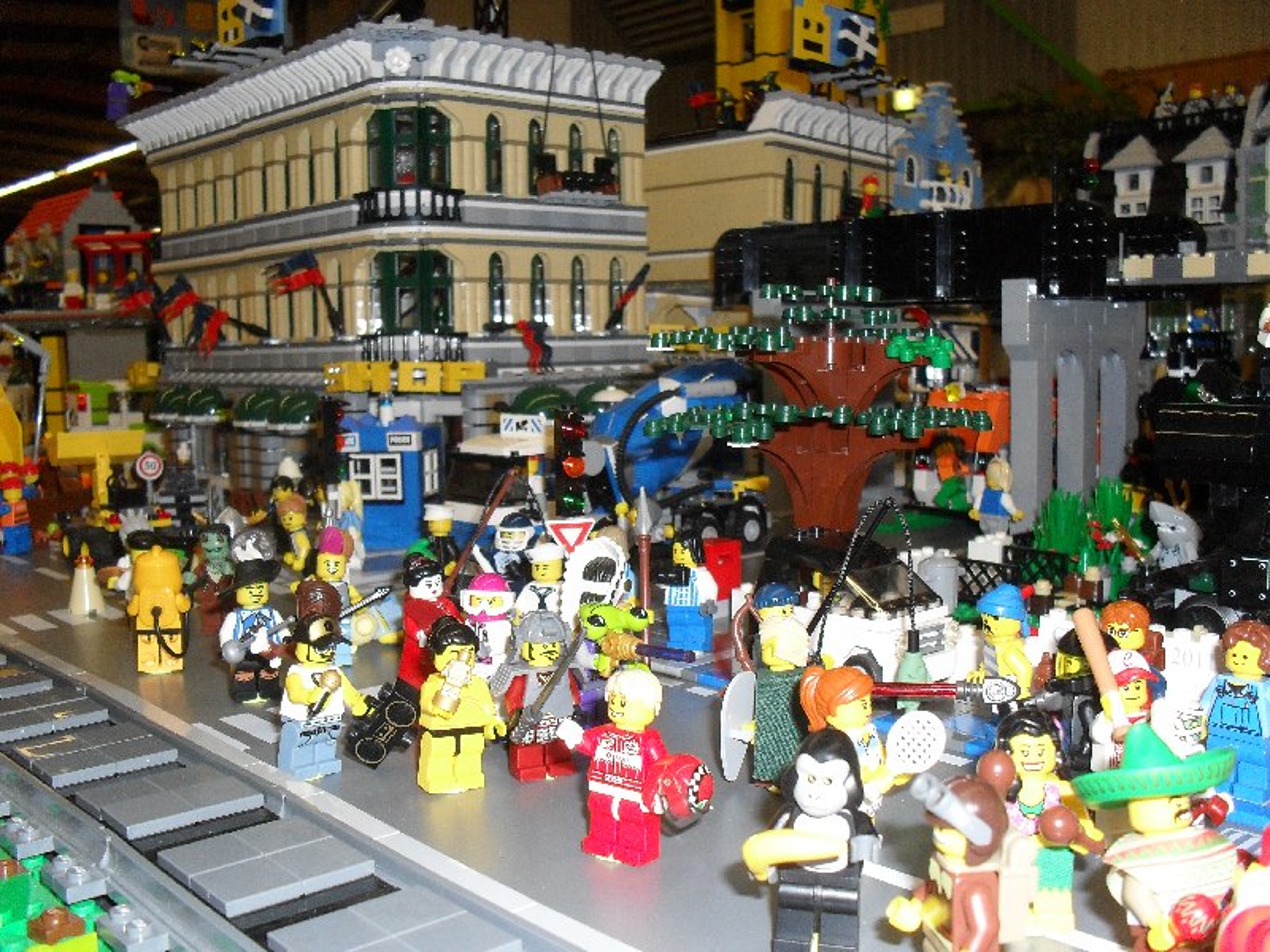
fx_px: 1284
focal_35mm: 35
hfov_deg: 52.6
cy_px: 476
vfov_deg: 40.7
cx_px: 635
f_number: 3.2
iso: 200
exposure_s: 1/45
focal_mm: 6.3
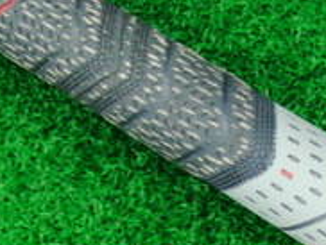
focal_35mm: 130
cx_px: 315
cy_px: 200
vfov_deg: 11.4
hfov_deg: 14.9
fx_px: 1226
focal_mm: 6.42
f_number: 3.6
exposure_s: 1/30
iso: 400
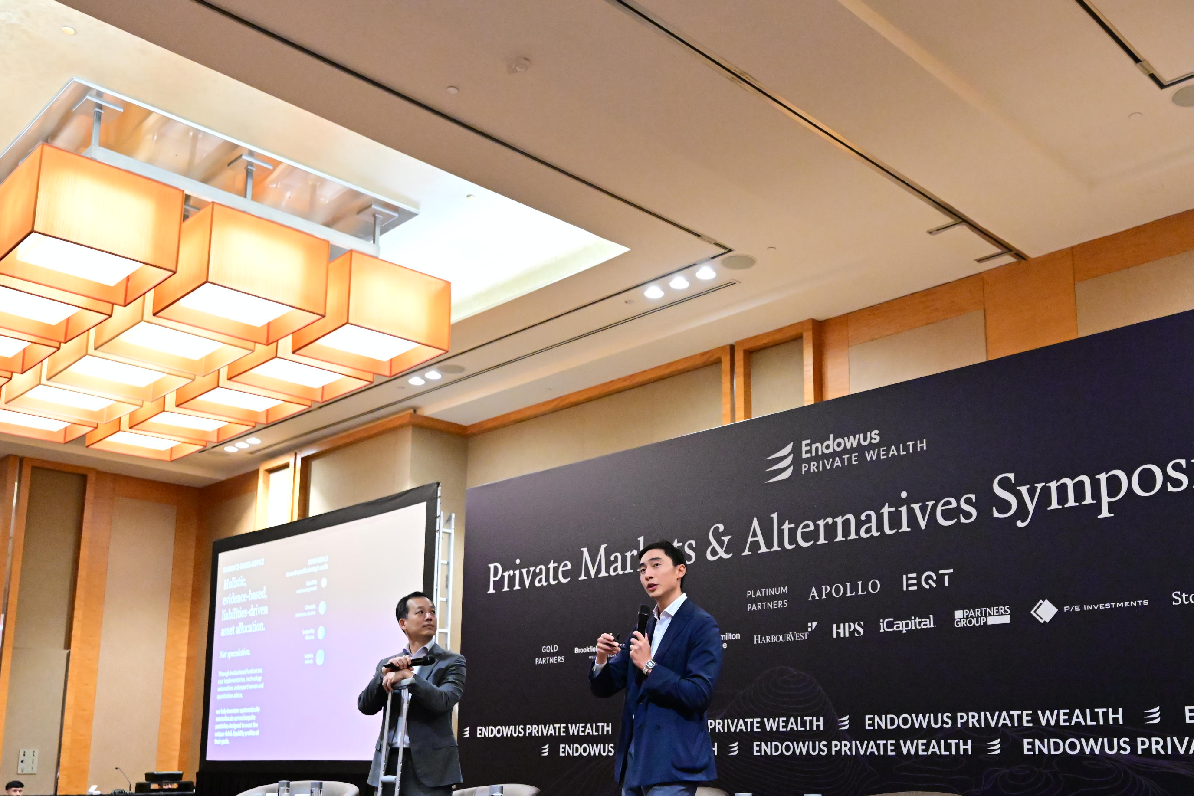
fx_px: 1194
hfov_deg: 52.9
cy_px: 541
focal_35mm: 36
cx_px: 689
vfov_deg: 36.4
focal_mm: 24
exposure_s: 1/200
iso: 6400
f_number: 3.2
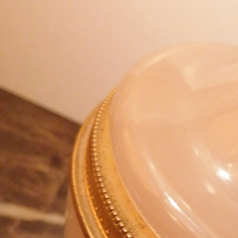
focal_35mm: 77
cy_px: 241
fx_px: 599
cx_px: 283
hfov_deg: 21.0
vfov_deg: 21.6
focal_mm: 3.95
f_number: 1.8
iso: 320
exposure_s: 1/25
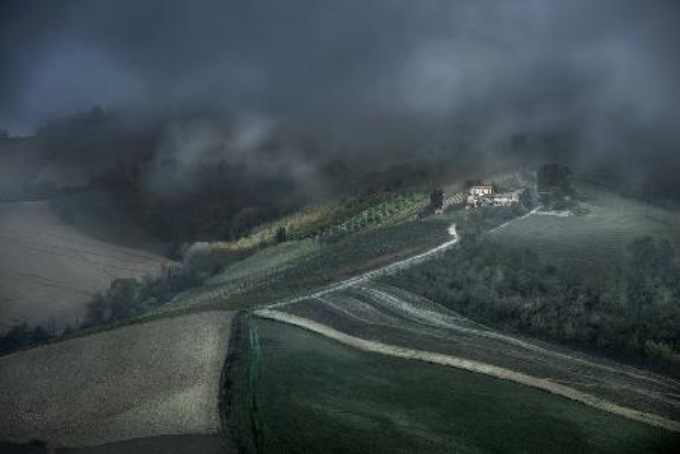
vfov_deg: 11.2
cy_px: 227
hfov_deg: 16.8
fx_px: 2304
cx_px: 340
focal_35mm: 122
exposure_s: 1/640
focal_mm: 122
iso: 100
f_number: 5.6
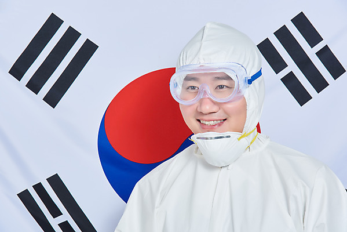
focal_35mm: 150
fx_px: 1446
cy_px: 116
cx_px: 174
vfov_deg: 9.2
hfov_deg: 13.7
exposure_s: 1/125
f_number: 14
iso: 100
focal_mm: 150
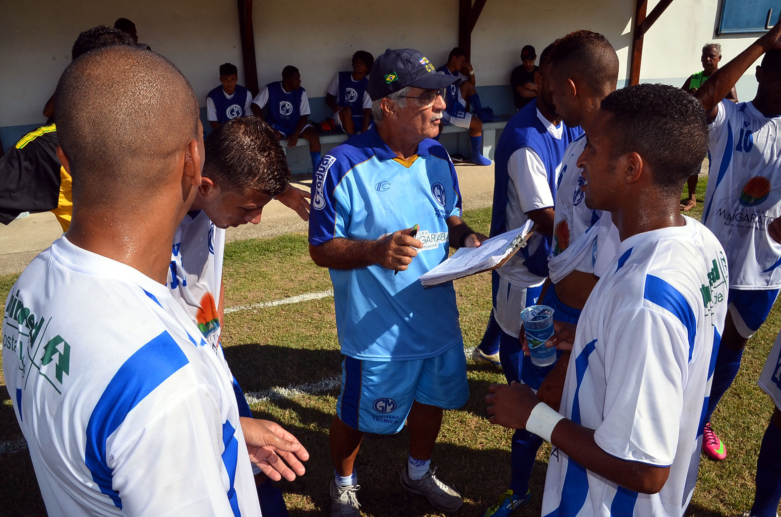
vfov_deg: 47.7
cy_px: 258
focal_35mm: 27
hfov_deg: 67.5
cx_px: 390
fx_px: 585
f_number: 16
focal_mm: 18
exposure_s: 1/250
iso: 250
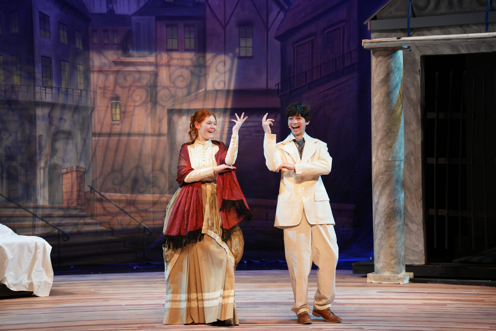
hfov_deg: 15.8
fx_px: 1791
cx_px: 248
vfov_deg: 10.6
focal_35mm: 130
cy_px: 166
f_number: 5
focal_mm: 130
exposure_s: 1/160
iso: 1000
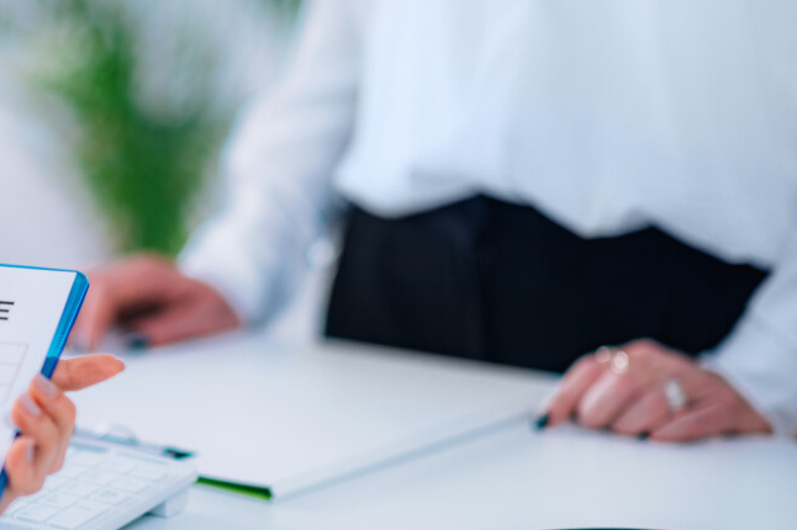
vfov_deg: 8.7
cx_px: 144
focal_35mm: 158
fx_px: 3496
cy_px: 261
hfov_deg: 12.9
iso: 100
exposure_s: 1/200
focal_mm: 85
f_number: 1.6
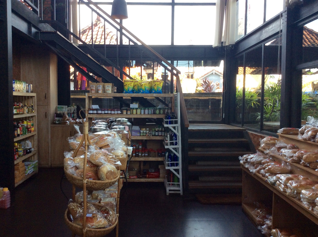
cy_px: 118
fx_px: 294
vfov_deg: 44.1
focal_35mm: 32
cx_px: 159
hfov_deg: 56.9
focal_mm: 3.3
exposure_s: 1/100
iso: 40
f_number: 2.4
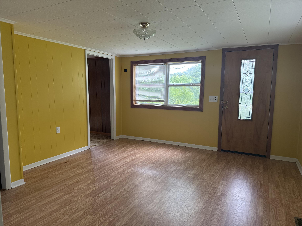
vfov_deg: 56.8
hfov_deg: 71.6
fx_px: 209
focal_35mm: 24
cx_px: 151
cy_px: 113
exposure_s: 1/117
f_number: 1.78
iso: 200
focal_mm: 6.76
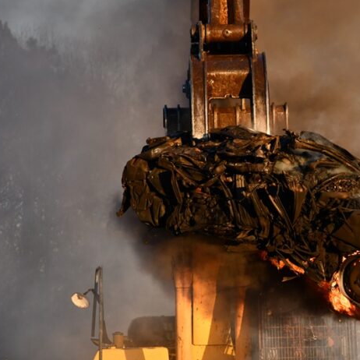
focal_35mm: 223
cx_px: 236
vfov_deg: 7.8
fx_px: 2624
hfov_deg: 7.8
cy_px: 180
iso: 500
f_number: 5.6
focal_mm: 116
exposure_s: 1/500
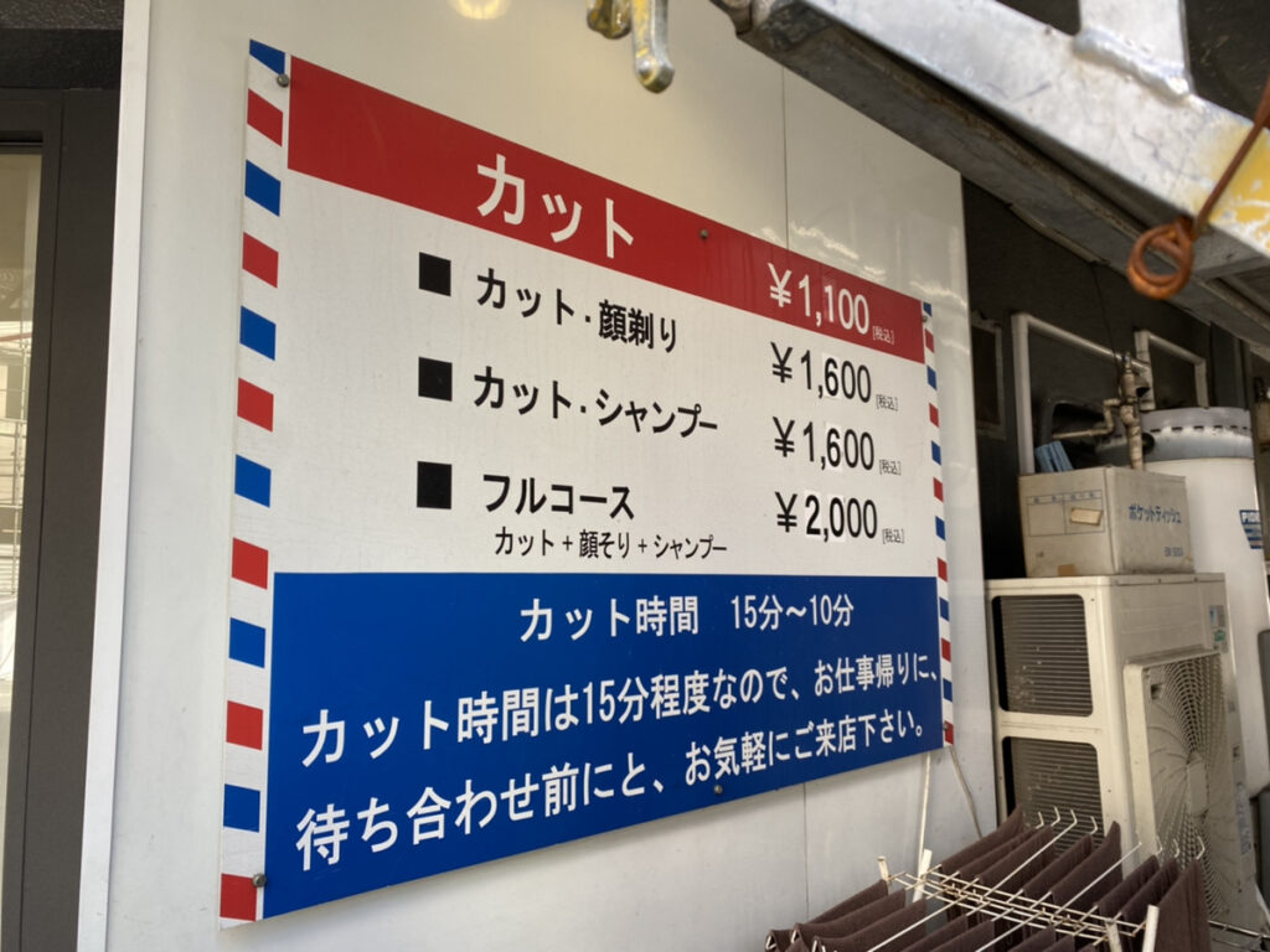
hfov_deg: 67.3
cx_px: 635
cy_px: 476
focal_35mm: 26
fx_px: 954
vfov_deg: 53.1
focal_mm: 4.25
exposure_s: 1/120
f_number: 1.8
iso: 50
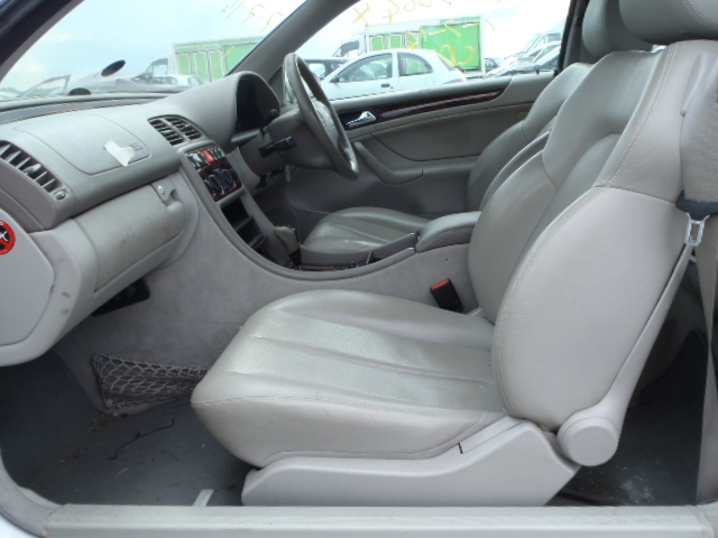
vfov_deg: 49.7
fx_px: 581
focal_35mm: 28
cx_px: 359
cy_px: 269
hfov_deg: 63.4
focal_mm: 5
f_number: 4.5
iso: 80
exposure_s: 1/100
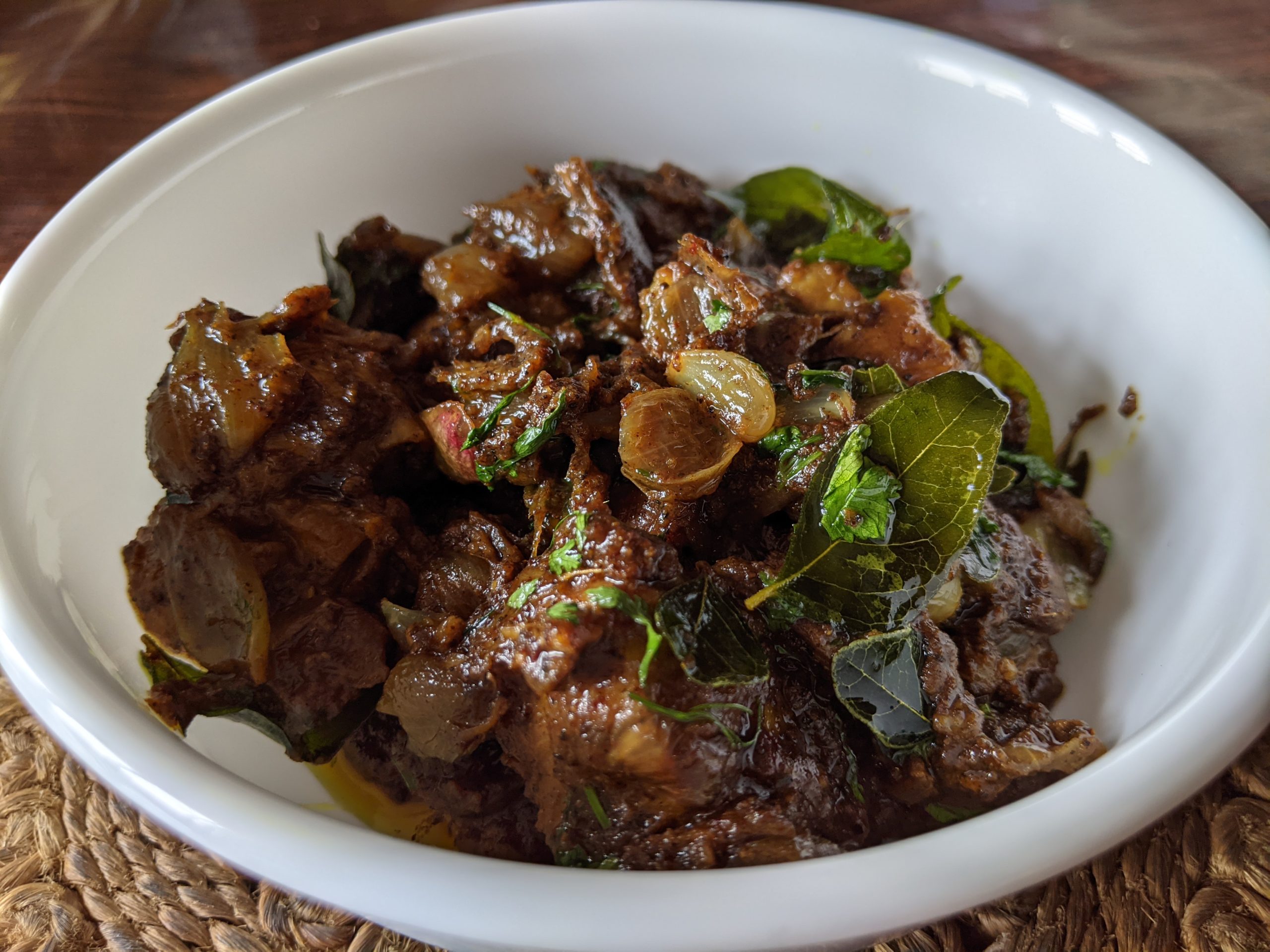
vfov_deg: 51.4
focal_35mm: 27
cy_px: 476
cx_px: 635
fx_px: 991
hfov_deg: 65.3
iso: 45
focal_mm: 4.44
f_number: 1.8
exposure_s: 1/164
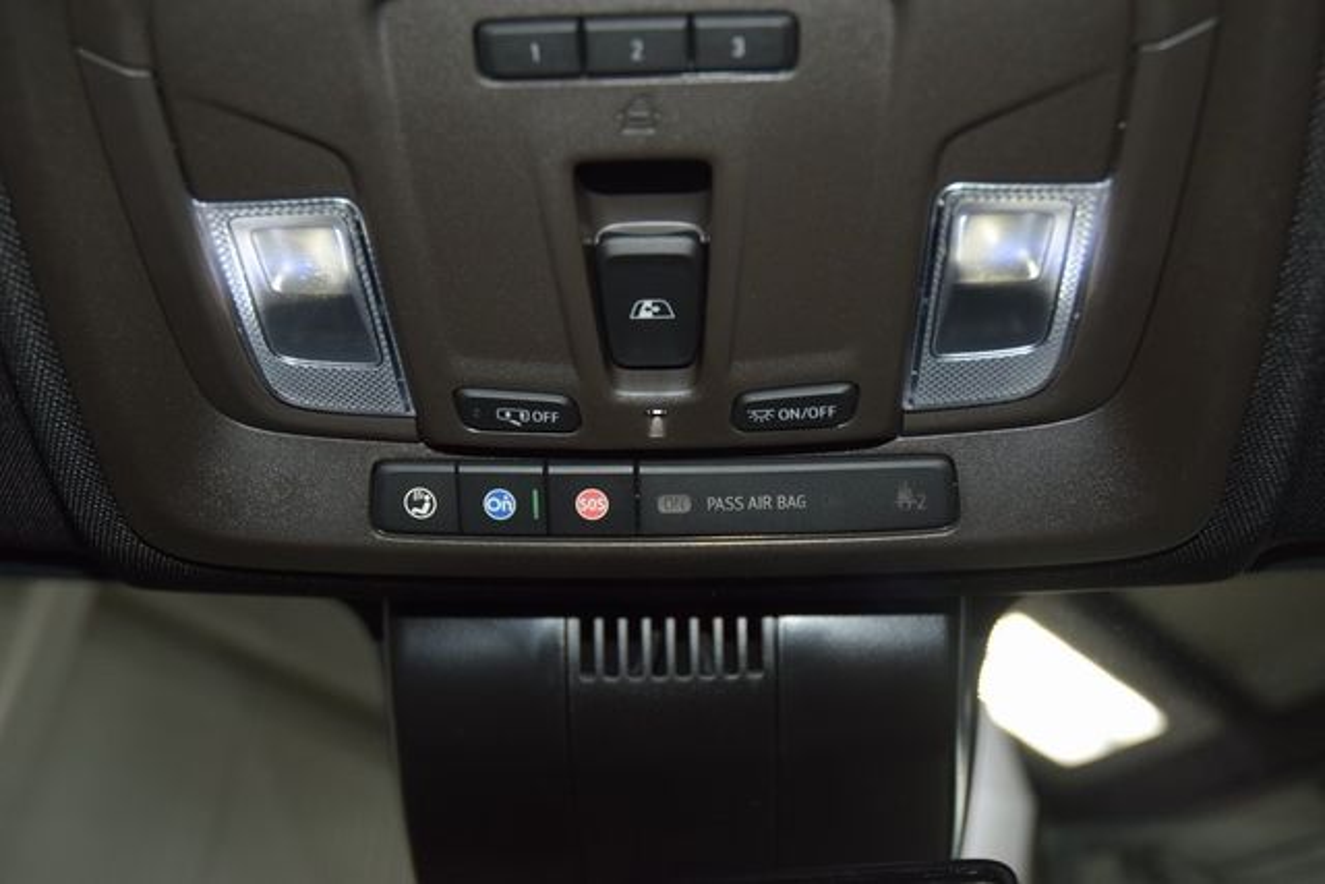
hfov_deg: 51.3
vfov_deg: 35.5
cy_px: 442
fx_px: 1380
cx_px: 662
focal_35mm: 38
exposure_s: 1/125
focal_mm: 25
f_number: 3.8
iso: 560
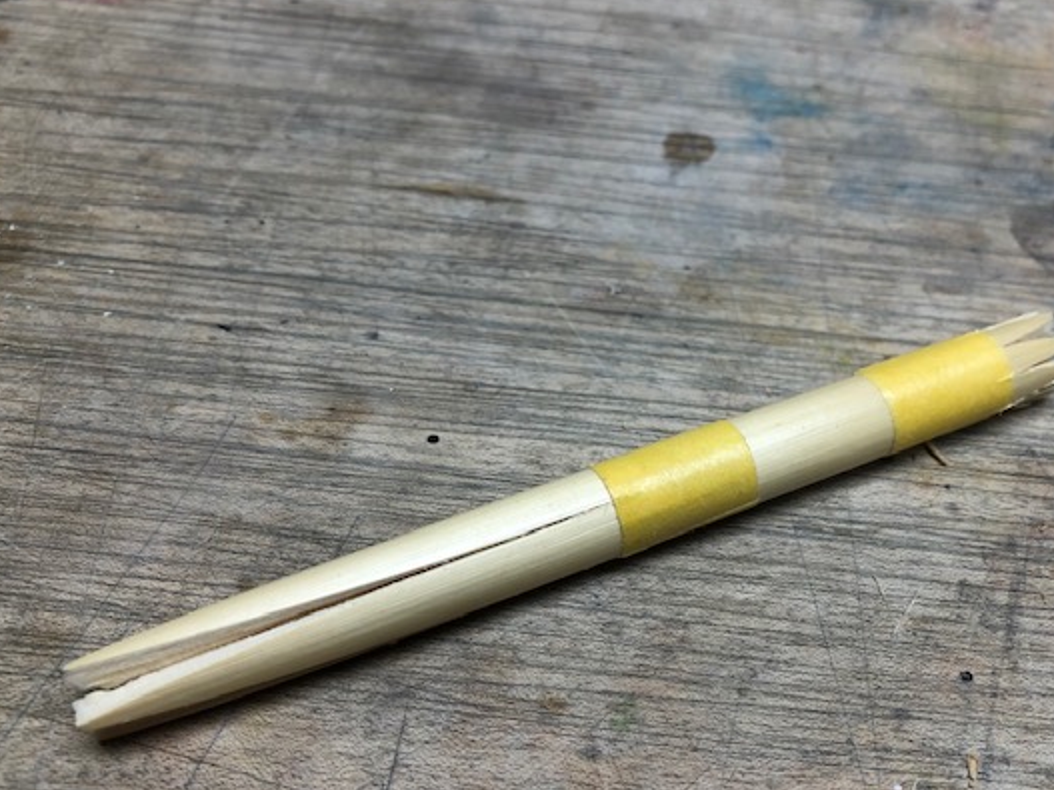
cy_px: 452
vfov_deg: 41.7
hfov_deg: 53.9
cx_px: 580
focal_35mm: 34
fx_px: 1035
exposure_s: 1/30
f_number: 1.8
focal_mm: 3.99
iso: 25
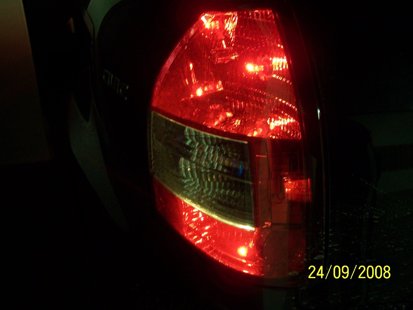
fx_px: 453
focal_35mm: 38
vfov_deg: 37.7
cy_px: 155
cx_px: 206
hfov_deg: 49.0
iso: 160
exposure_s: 1/8
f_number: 2.8
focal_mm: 6.3
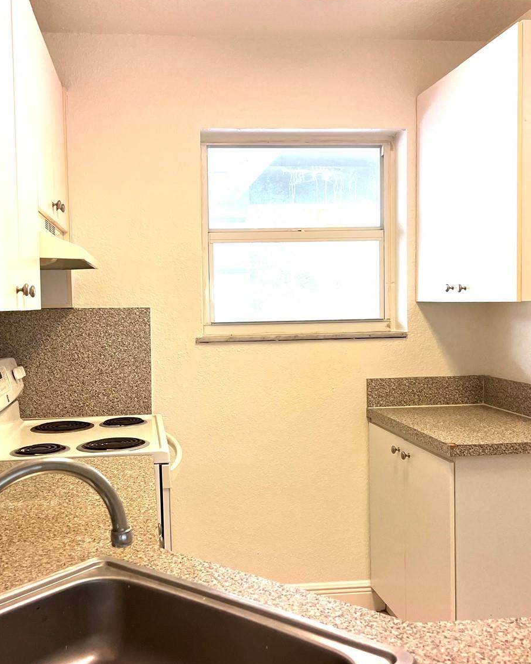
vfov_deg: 50.3
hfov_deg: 41.0
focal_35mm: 36
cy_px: 327
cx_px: 215
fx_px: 707
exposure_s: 1/120
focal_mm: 5.7
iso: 64
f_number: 1.5
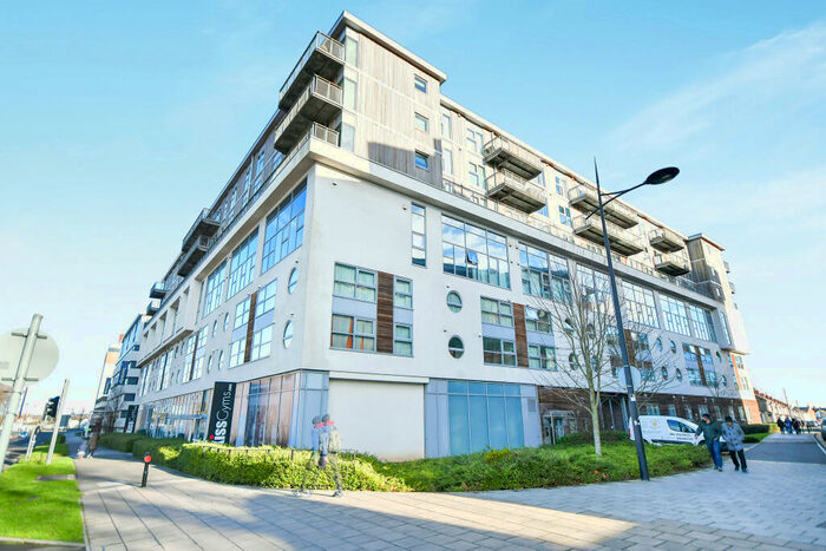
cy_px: 276
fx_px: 413
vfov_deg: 67.4
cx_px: 413
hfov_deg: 90.0
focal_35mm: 18
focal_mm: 12
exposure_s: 1/2500
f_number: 5.6
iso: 1600
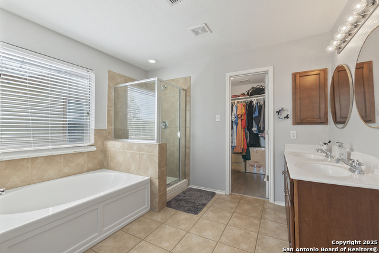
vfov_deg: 77.4
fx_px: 158
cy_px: 126
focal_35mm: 15
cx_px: 190
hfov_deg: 100.4
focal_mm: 10
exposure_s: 1/20
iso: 320
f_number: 6.3
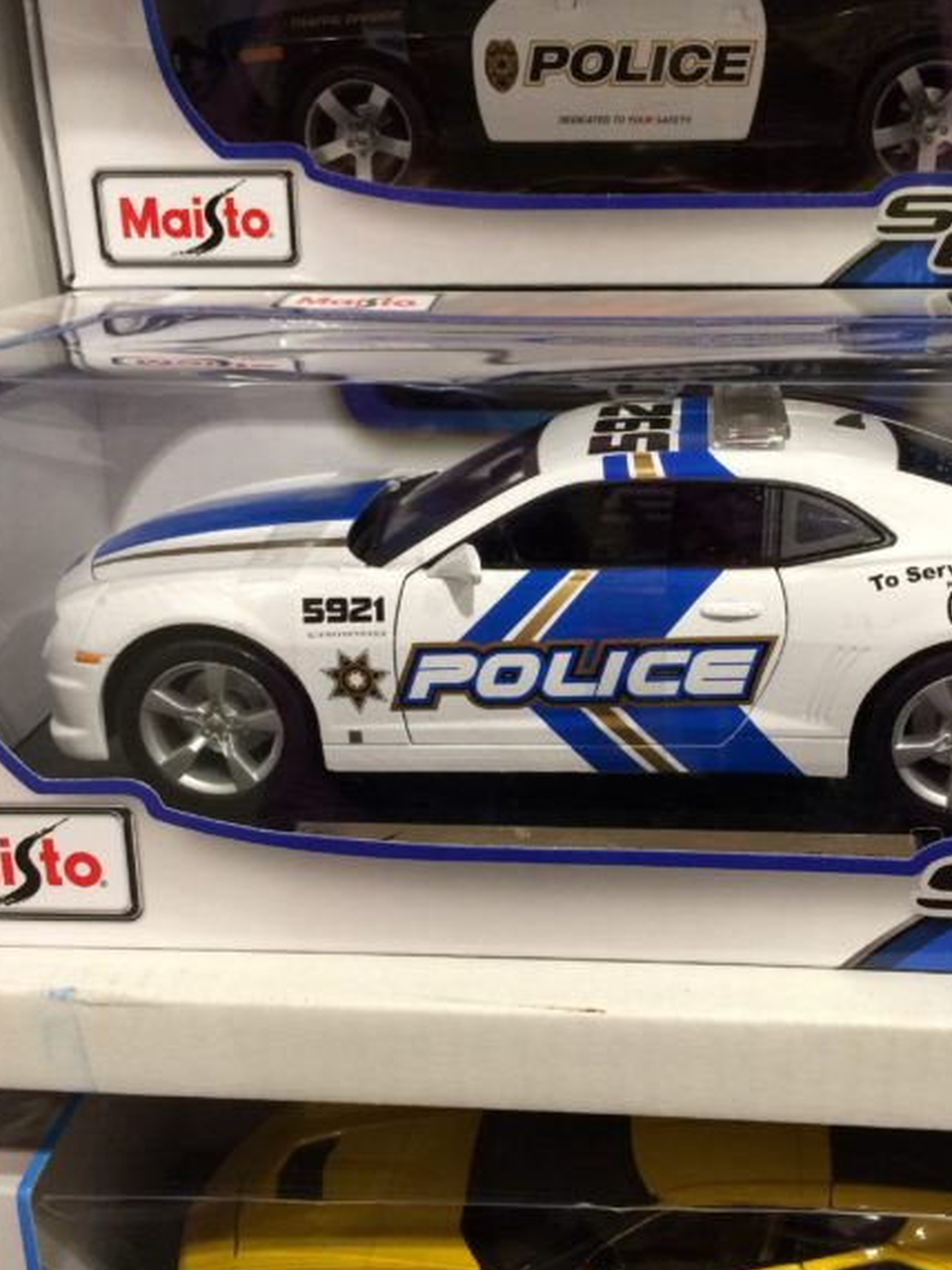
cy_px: 636
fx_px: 1431
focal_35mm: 39
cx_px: 607
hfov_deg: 36.5
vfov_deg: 47.9
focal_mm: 4.15
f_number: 2.2
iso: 160
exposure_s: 1/30
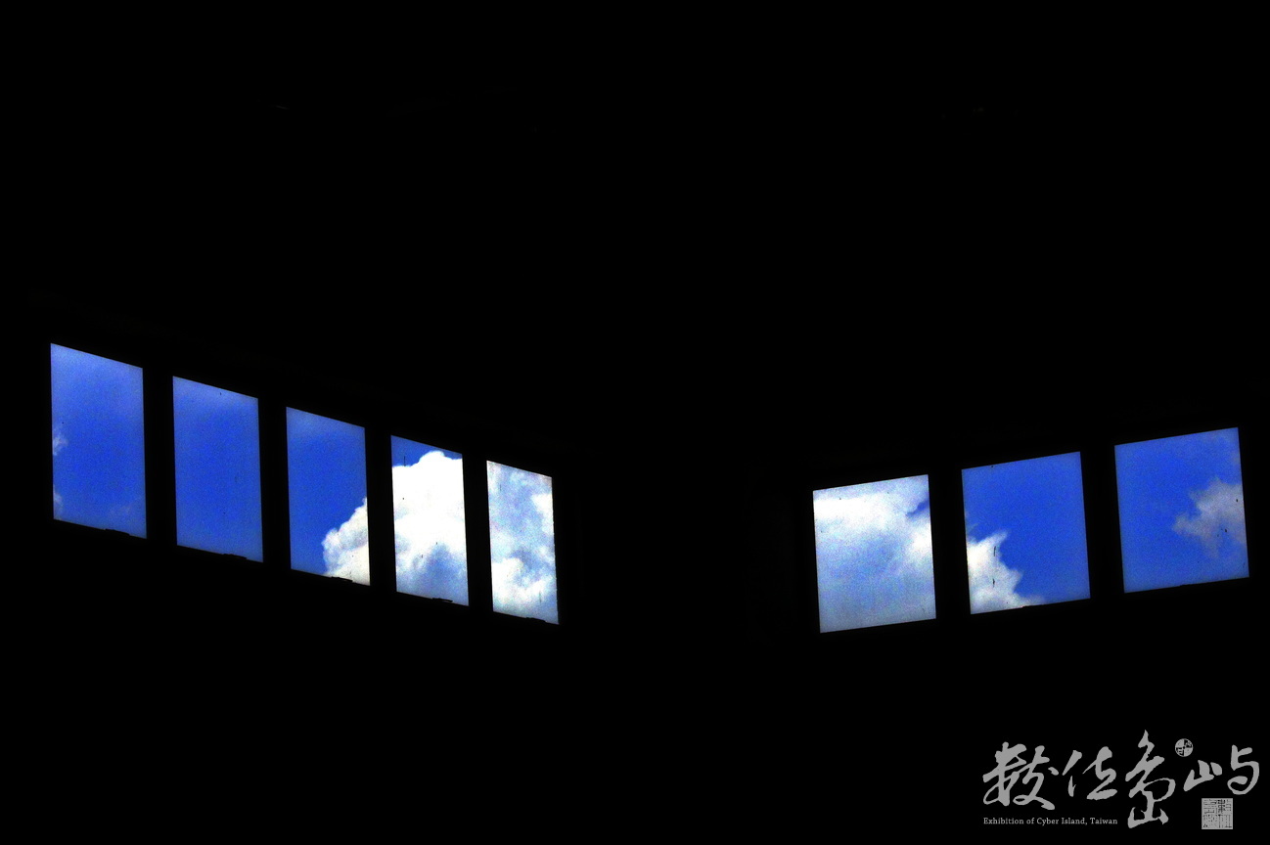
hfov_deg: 19.5
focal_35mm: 105
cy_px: 422
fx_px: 3702
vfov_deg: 13.0
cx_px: 635
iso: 1600
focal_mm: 70
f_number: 18
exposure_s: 1/4000
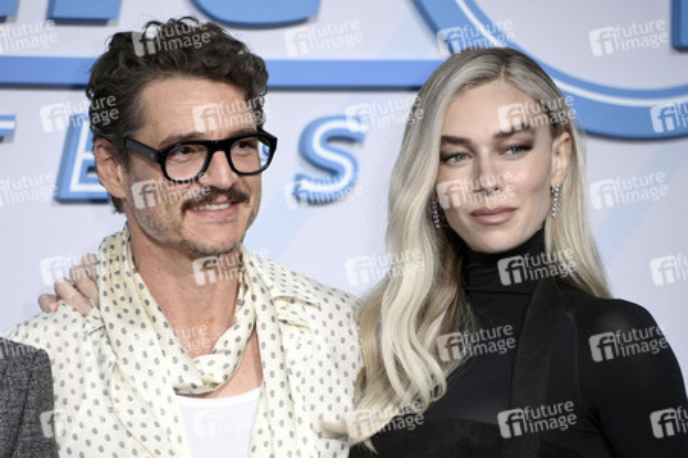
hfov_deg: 6.9
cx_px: 344
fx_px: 5729
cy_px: 229
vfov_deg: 4.6
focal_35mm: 300
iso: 400
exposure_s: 1/200
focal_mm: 300
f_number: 5.6
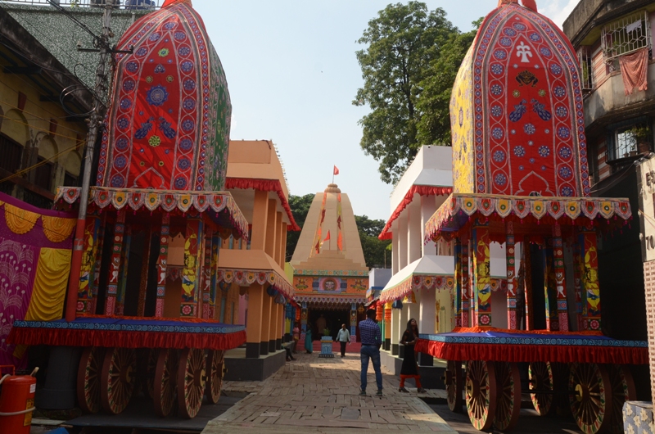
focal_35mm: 32
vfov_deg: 41.5
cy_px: 217
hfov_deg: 59.6
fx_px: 572
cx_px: 328
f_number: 9
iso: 500
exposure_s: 1/800
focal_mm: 21
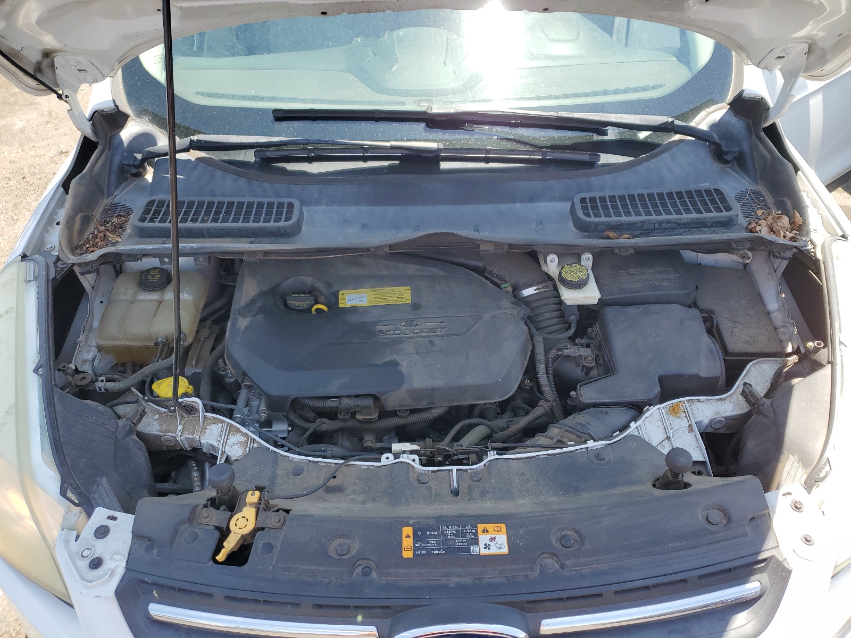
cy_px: 319
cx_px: 426
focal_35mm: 26
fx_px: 639
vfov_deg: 53.1
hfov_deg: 67.3
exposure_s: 1/769
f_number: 1.5
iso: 50
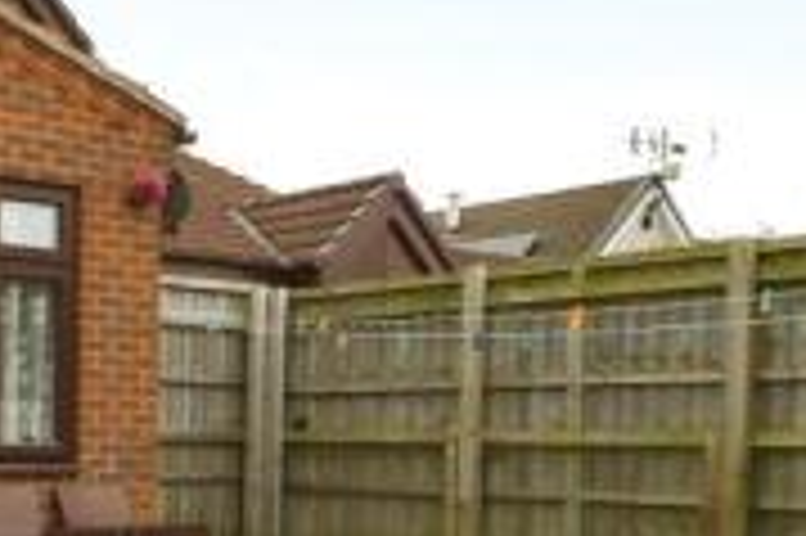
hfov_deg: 27.6
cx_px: -335
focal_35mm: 55
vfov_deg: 23.6
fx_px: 1230
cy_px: 520
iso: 400
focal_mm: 10
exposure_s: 1/250
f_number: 8
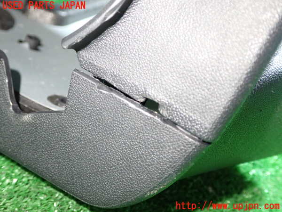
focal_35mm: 38
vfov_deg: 37.7
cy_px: 106
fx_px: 310
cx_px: 141
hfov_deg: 49.0
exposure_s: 1/30
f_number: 2.7
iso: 800
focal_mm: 6.83
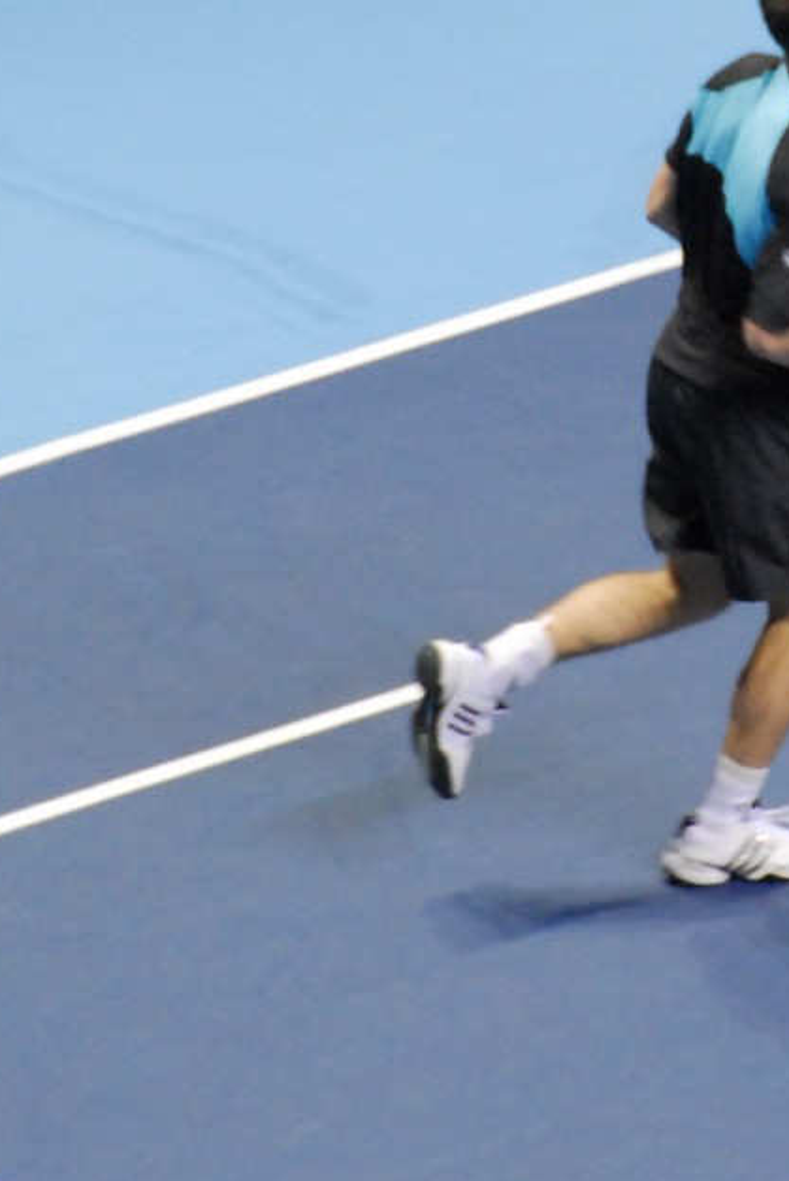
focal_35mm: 927
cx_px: 876
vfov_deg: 2.2
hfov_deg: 1.5
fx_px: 30422
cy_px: 149
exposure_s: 1/90
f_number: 5.6
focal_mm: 200
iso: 1000
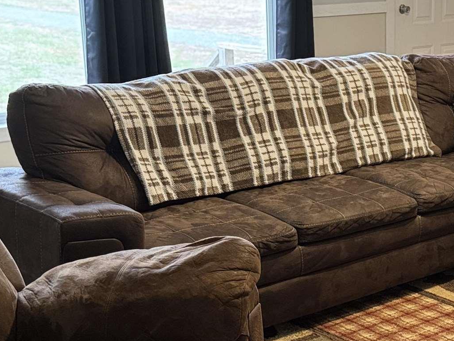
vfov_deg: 20.4
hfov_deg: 26.6
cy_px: 195
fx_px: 944
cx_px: 351
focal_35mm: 72
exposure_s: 1/60
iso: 500
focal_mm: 6.76
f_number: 1.78
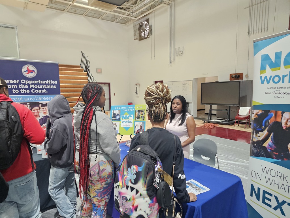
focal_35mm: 23
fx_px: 193
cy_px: 109
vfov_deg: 58.9
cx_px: 145
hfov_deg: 73.9
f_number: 1.7
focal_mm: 6.3
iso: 800
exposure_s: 1/120
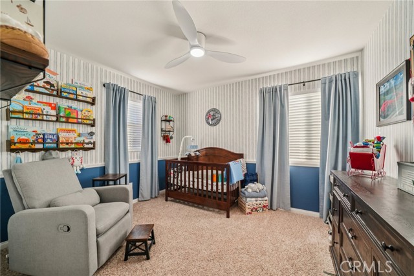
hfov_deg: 108.4
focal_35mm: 13
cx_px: 207
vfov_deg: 85.4
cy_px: 138
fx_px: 149
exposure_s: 1/20
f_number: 8
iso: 400
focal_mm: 13
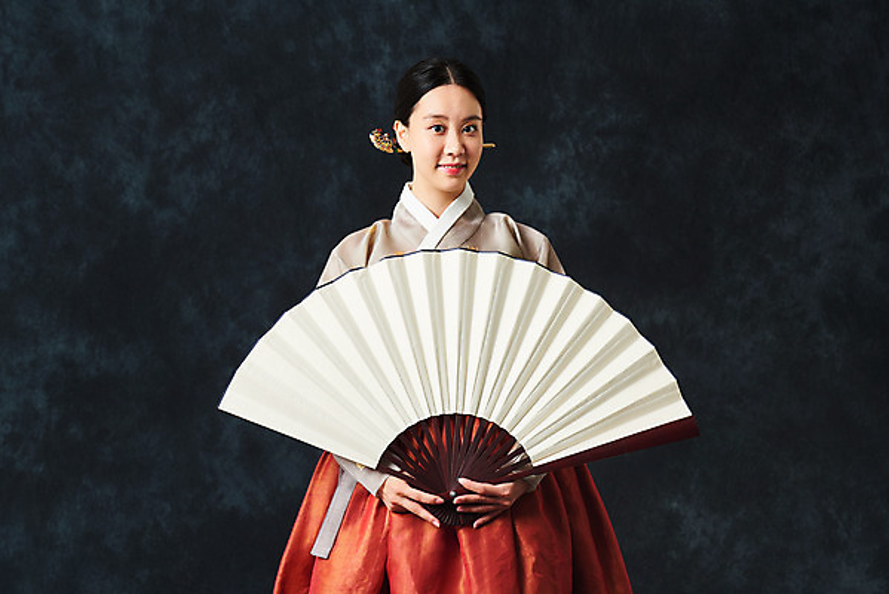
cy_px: 297
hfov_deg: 18.3
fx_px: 2767
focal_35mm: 112
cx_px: 444
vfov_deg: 12.2
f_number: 10
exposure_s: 1/125
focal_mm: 112
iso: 100
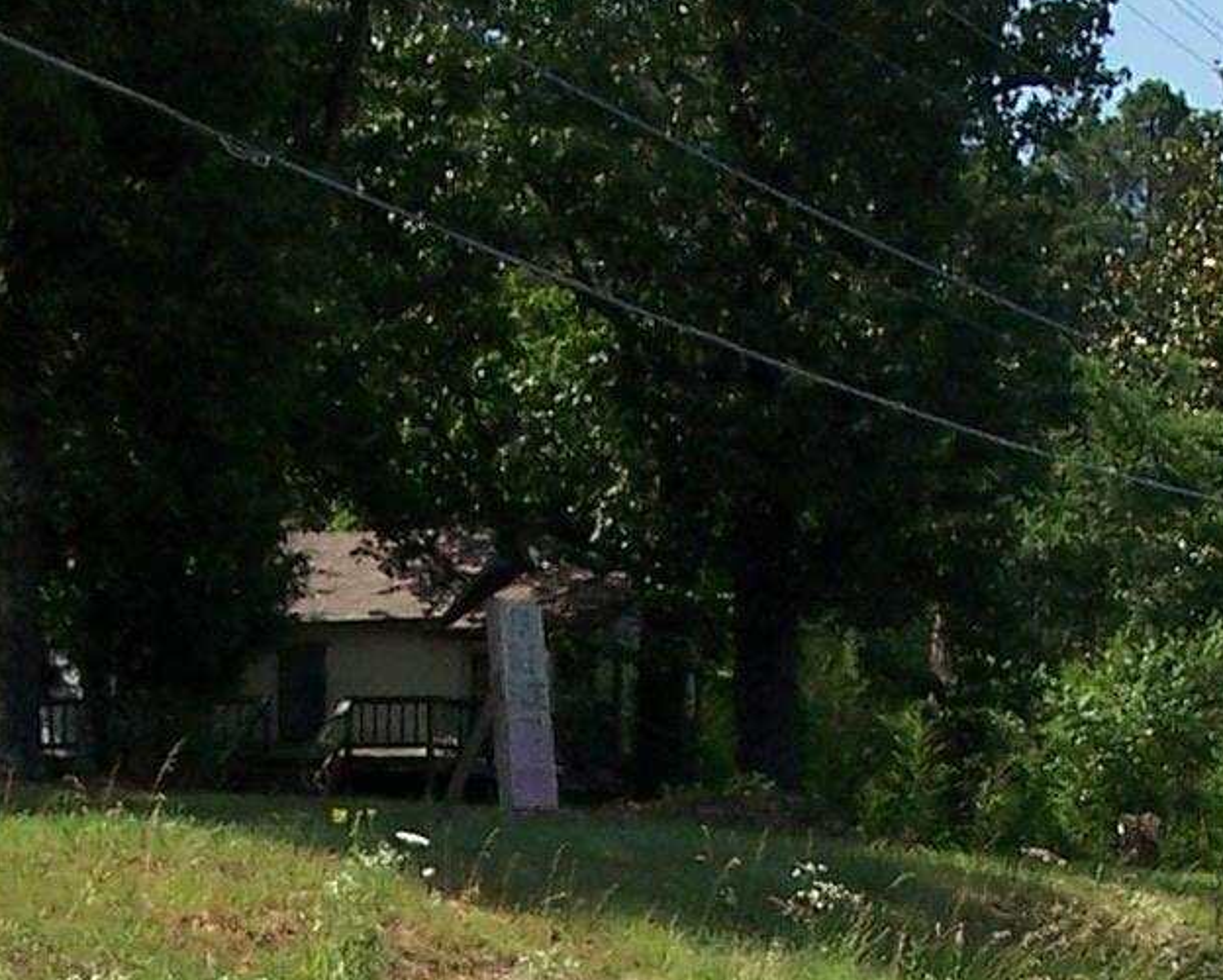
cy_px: 1133
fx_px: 5541
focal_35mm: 153
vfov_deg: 10.0
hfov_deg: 12.6
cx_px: 919
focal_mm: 6.3
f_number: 4
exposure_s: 1/640
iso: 80
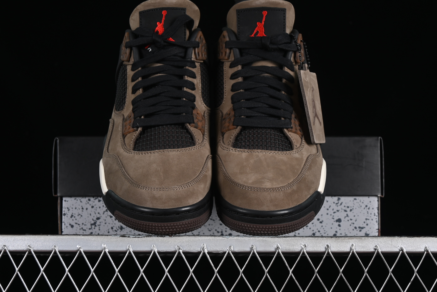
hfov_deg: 27.0
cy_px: 146
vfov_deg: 18.2
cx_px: 218
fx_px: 910
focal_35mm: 75
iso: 160
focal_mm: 50
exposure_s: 1/60
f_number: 6.3
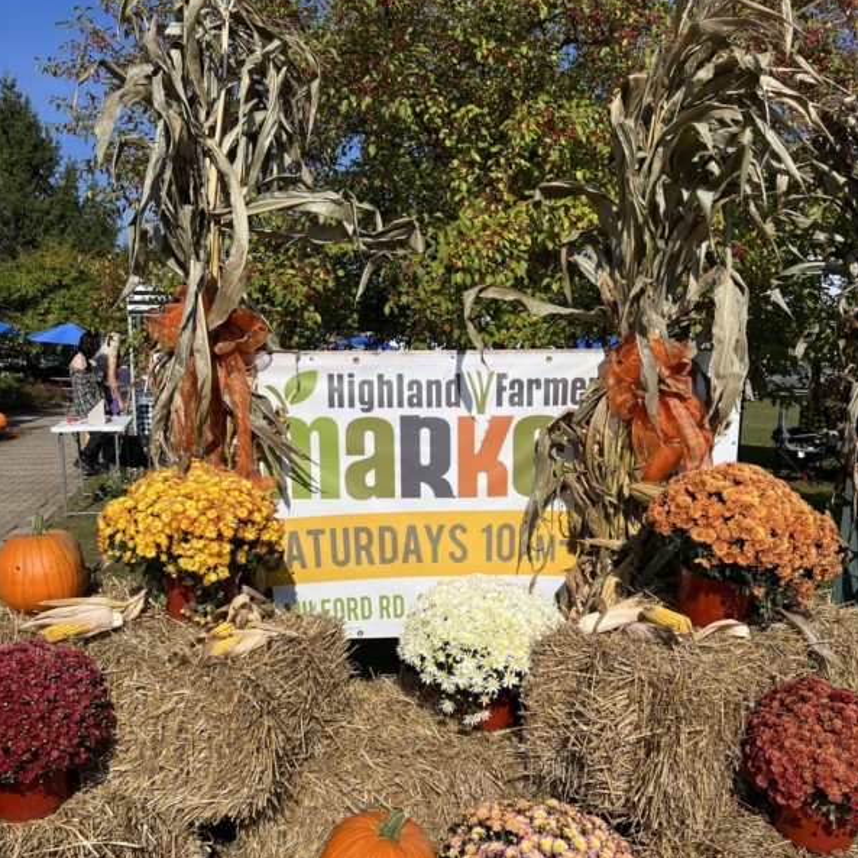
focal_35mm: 31
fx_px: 869
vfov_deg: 52.3
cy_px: 493
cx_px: 431
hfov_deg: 52.5
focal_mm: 5.7
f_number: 1.5
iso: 50
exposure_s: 1/12658
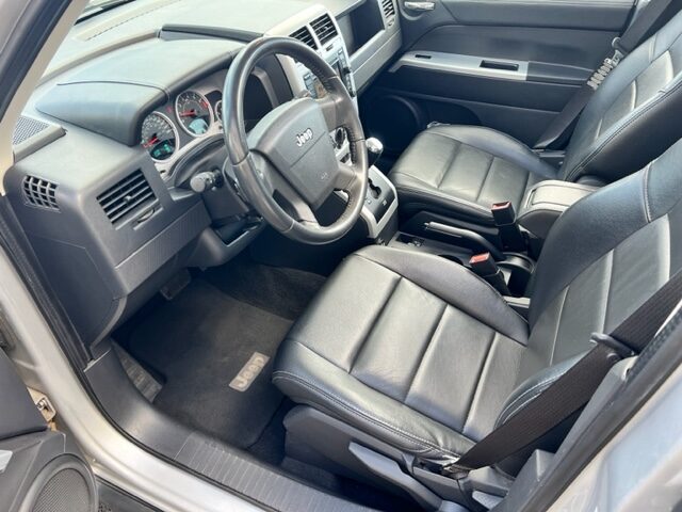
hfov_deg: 67.3
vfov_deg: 53.1
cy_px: 256
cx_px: 341
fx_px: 512
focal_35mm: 26
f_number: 1.5
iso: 80
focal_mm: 5.7
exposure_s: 1/121
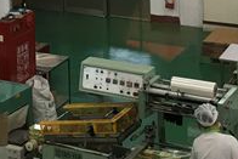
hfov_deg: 16.2
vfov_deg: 10.3
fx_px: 814
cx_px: -23
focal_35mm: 123
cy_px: -158
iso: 25
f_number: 2.2
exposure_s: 1/15
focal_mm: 4.15
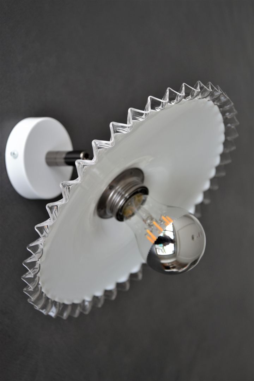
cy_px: 190
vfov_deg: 35.1
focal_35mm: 57
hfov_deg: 23.8
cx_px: 127
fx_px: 603
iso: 400
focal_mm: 38
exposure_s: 1/100
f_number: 5
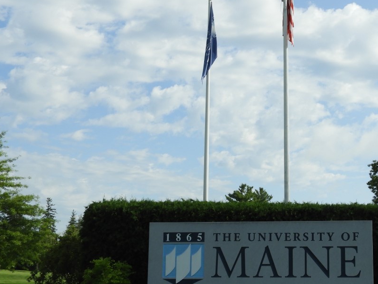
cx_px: 281
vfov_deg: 23.3
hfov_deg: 30.2
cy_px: 153
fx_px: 688
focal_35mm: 63
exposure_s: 1/1250
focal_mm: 6.3
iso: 100
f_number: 3.8
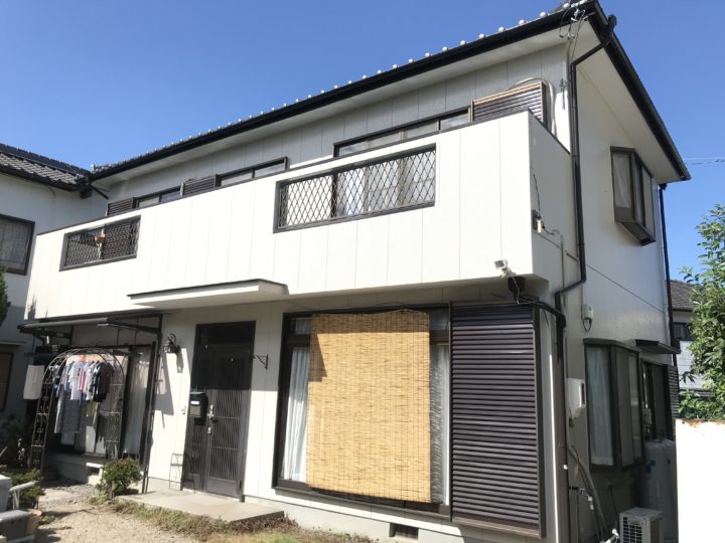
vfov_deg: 49.7
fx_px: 586
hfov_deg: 63.4
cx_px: 362
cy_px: 272
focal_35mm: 28
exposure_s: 1/2179
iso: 20
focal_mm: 3.99
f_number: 1.8
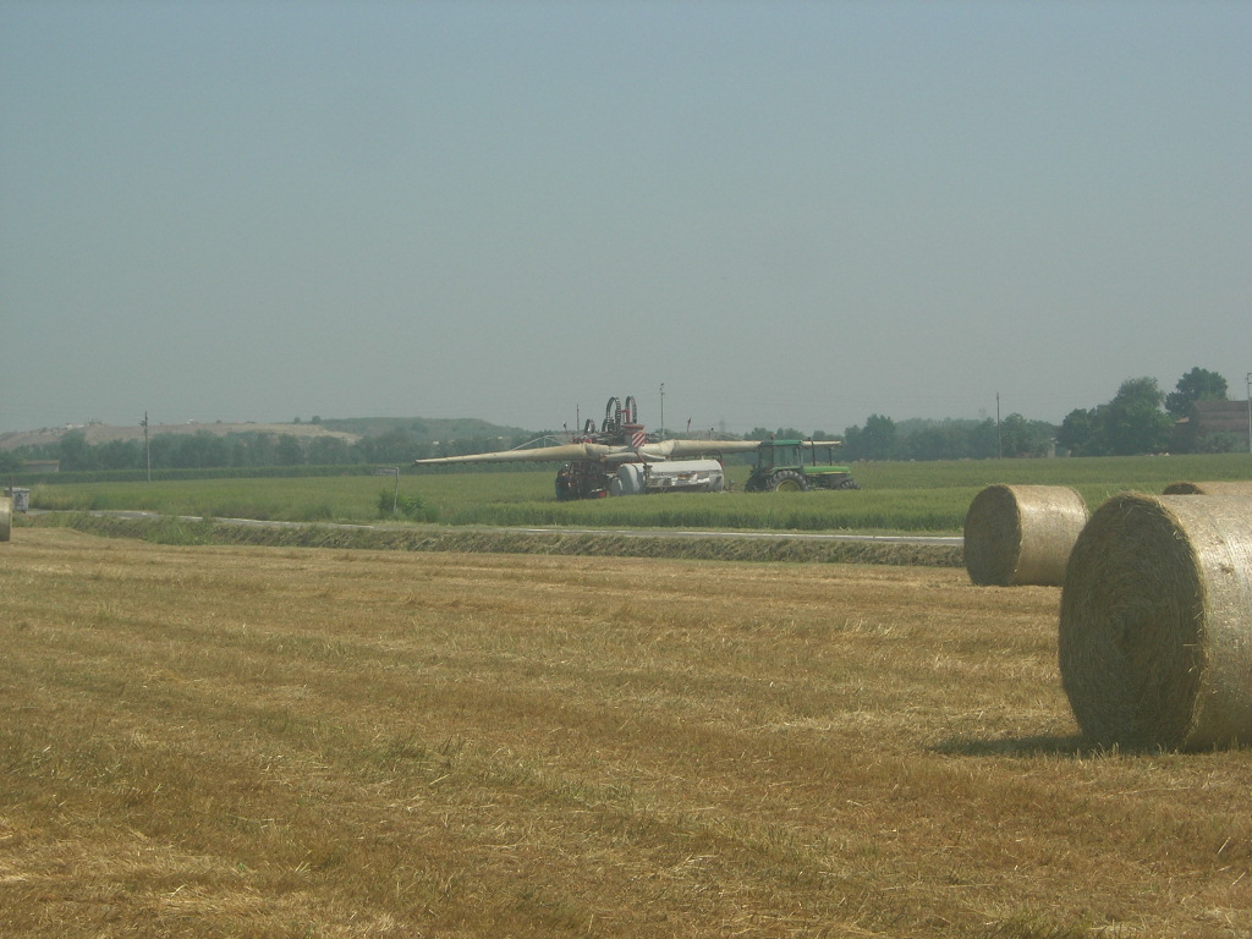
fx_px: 4087
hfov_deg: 17.4
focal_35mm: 113
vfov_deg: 13.1
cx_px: 626
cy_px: 470
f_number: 8.2
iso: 64
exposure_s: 1/269
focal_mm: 23.4
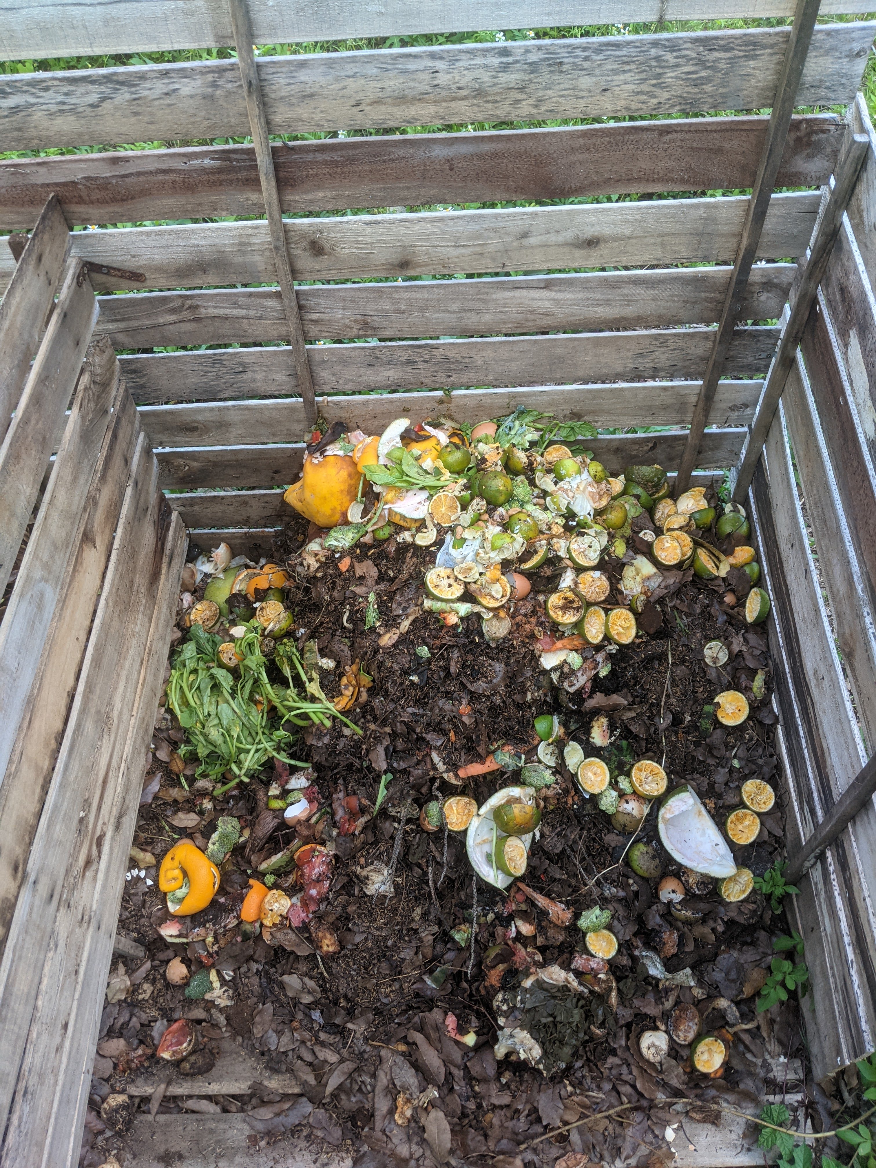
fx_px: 911
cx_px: 438
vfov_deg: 65.3
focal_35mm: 27
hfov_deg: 51.4
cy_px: 584
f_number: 1.8
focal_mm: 4.44
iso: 44
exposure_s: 1/153
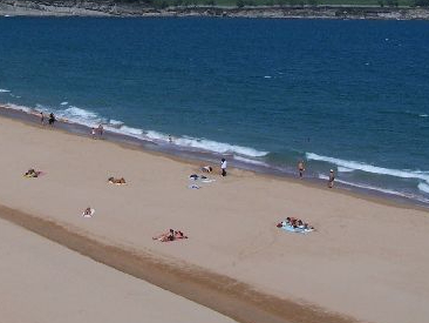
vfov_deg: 17.4
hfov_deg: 23.1
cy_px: -4
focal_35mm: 83
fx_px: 1029
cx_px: 68
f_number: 5.6
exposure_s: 1/1000
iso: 80
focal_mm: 6.3
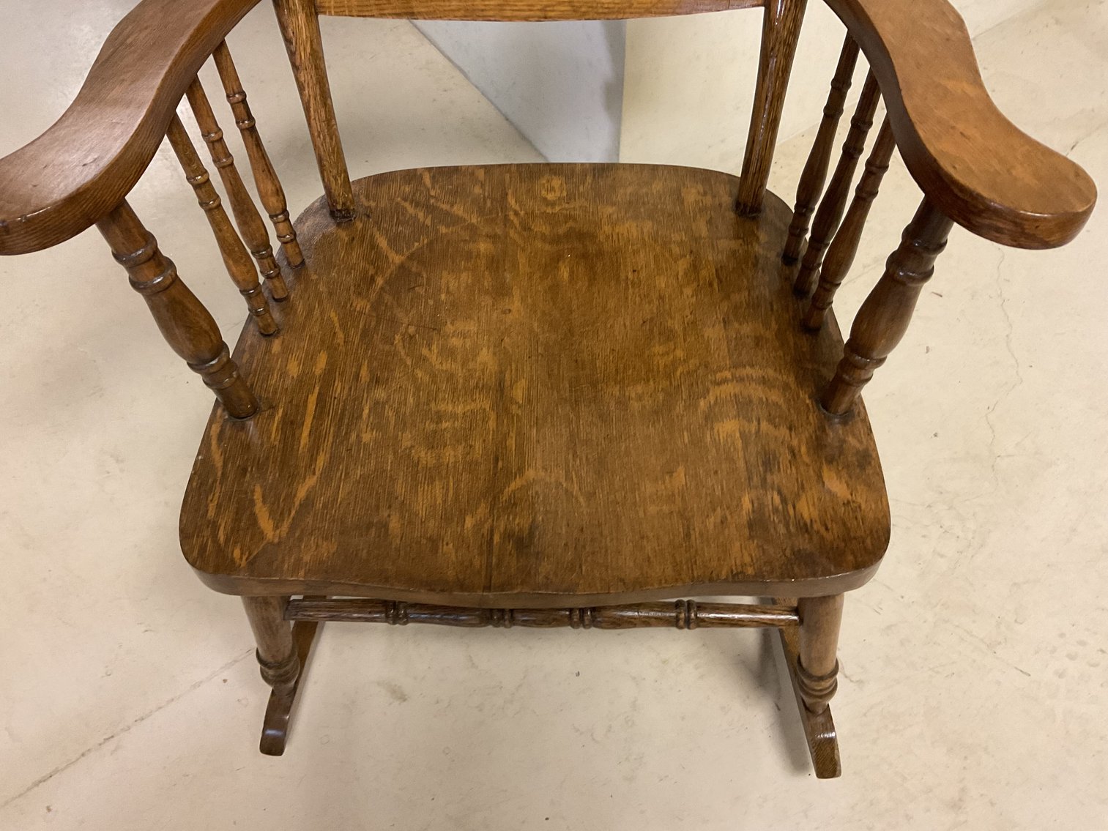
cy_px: 416
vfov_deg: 48.2
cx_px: 554
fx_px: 928
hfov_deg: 61.7
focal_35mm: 29
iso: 250
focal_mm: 3
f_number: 1.8
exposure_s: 1/60
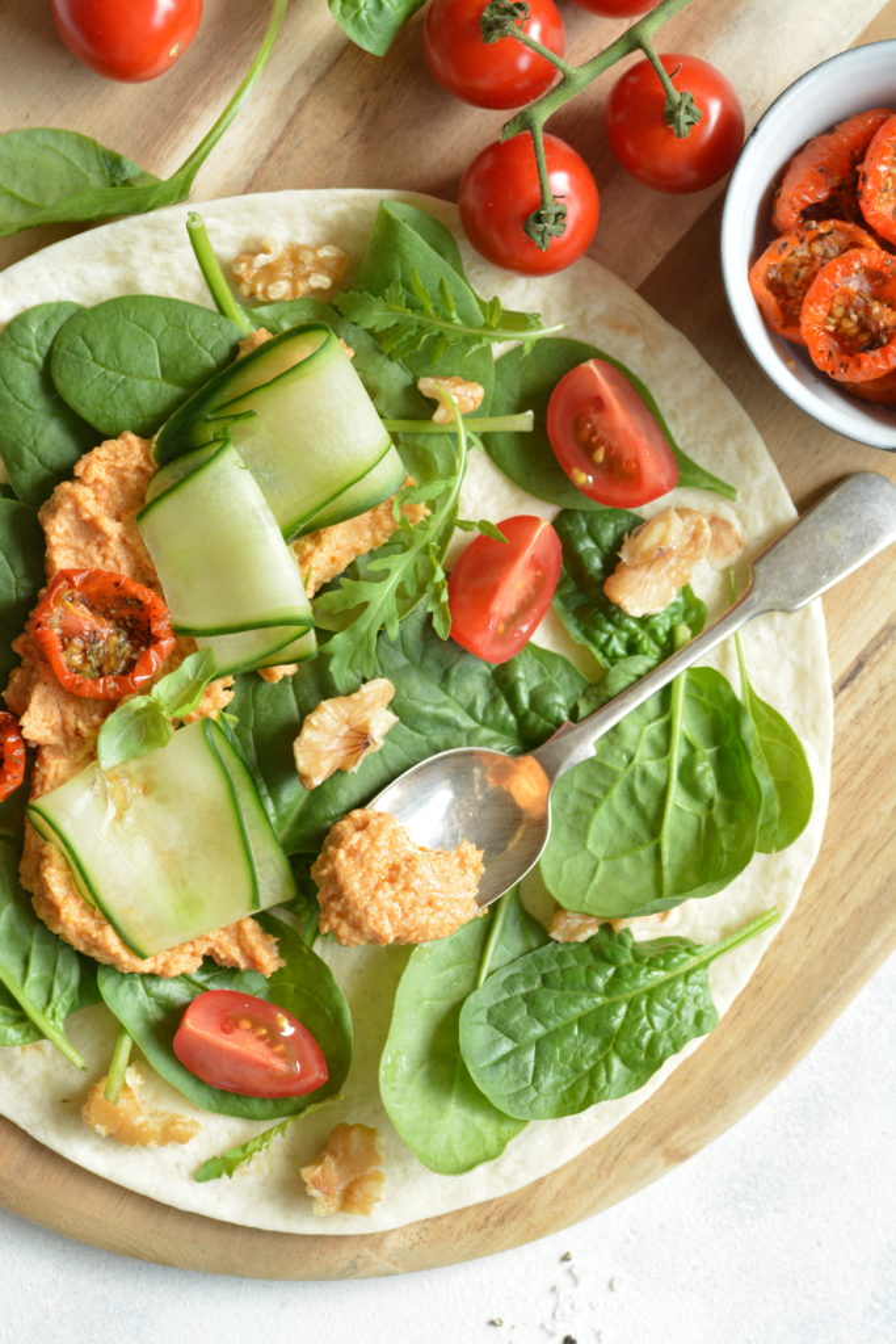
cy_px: 672
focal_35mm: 158
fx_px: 5878
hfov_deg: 8.7
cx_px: 448
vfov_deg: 13.0
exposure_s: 1/30
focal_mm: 105
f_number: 8
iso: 200
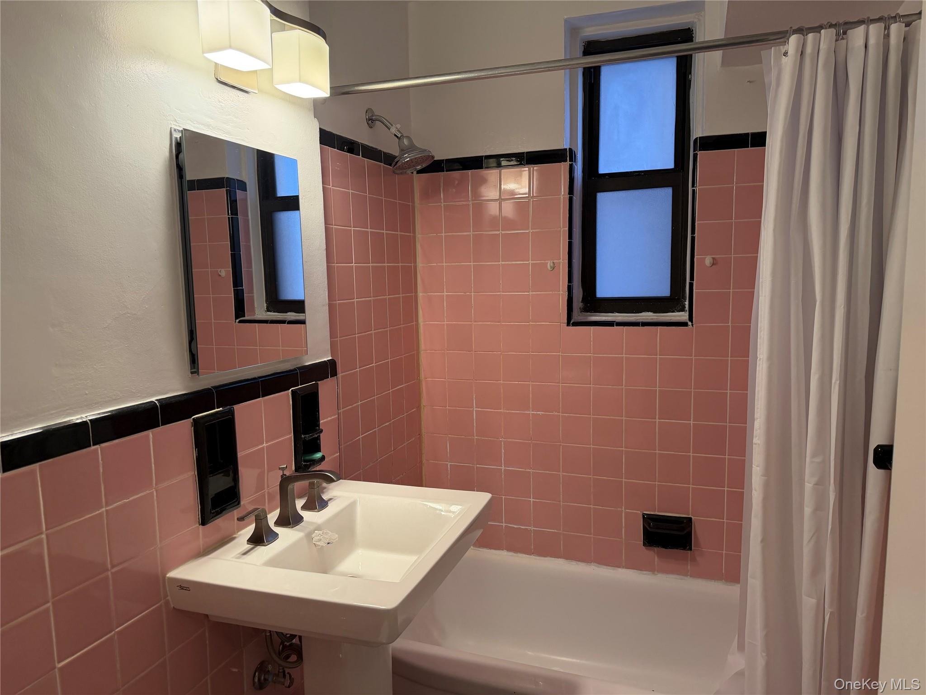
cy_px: 348
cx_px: 463
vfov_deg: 56.8
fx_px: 642
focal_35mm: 24
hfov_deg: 71.6
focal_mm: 6.76
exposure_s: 1/160
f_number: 1.78
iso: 200
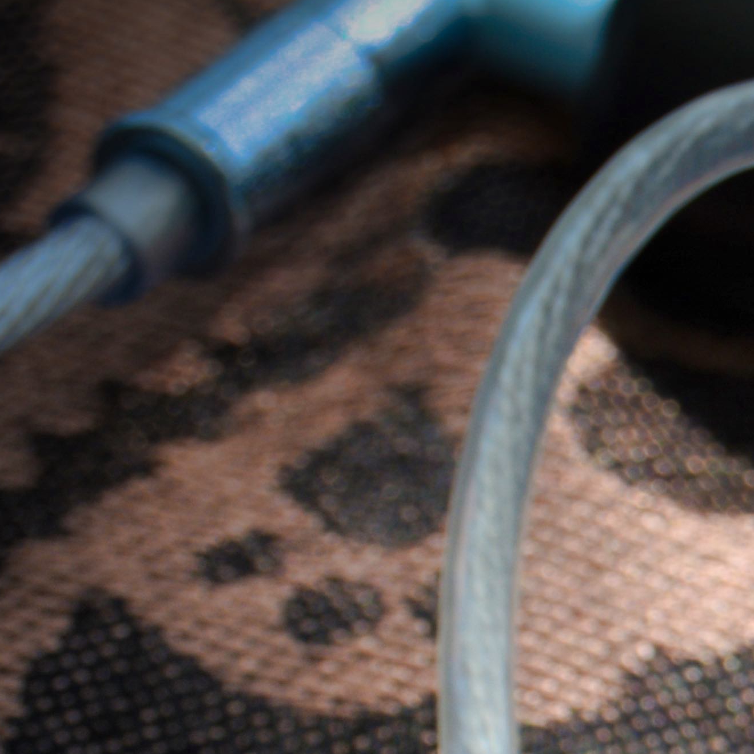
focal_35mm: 319
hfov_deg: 5.4
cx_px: 1235
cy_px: 1138
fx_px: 7860
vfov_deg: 5.4
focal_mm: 55
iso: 100
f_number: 10
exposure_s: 1/250
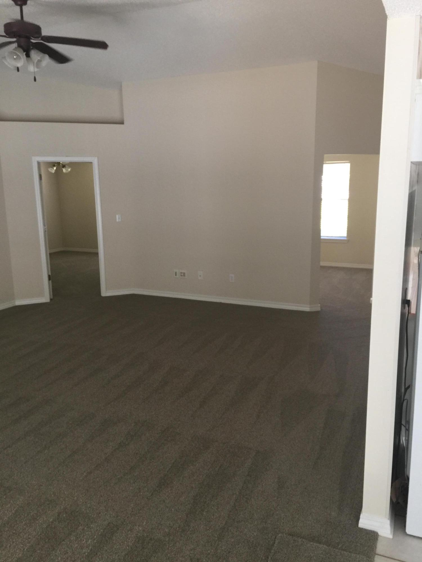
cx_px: 211
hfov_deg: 48.2
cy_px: 281
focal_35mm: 29
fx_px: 471
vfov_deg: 61.7
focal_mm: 4.15
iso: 50
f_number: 2.2
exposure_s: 1/15
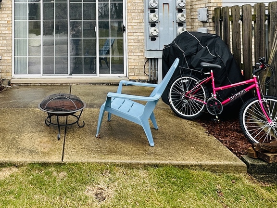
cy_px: 13
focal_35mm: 35
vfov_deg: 37.4
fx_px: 280
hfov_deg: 50.4
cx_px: 69
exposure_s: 1/358
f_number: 2.2
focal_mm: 2.22
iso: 40
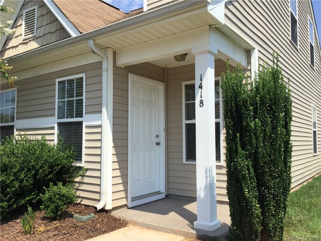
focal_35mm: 31
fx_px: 287
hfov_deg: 58.4
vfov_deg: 45.4
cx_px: 160
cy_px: 120
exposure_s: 1/1567
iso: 25
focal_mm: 3.3
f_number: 2.4
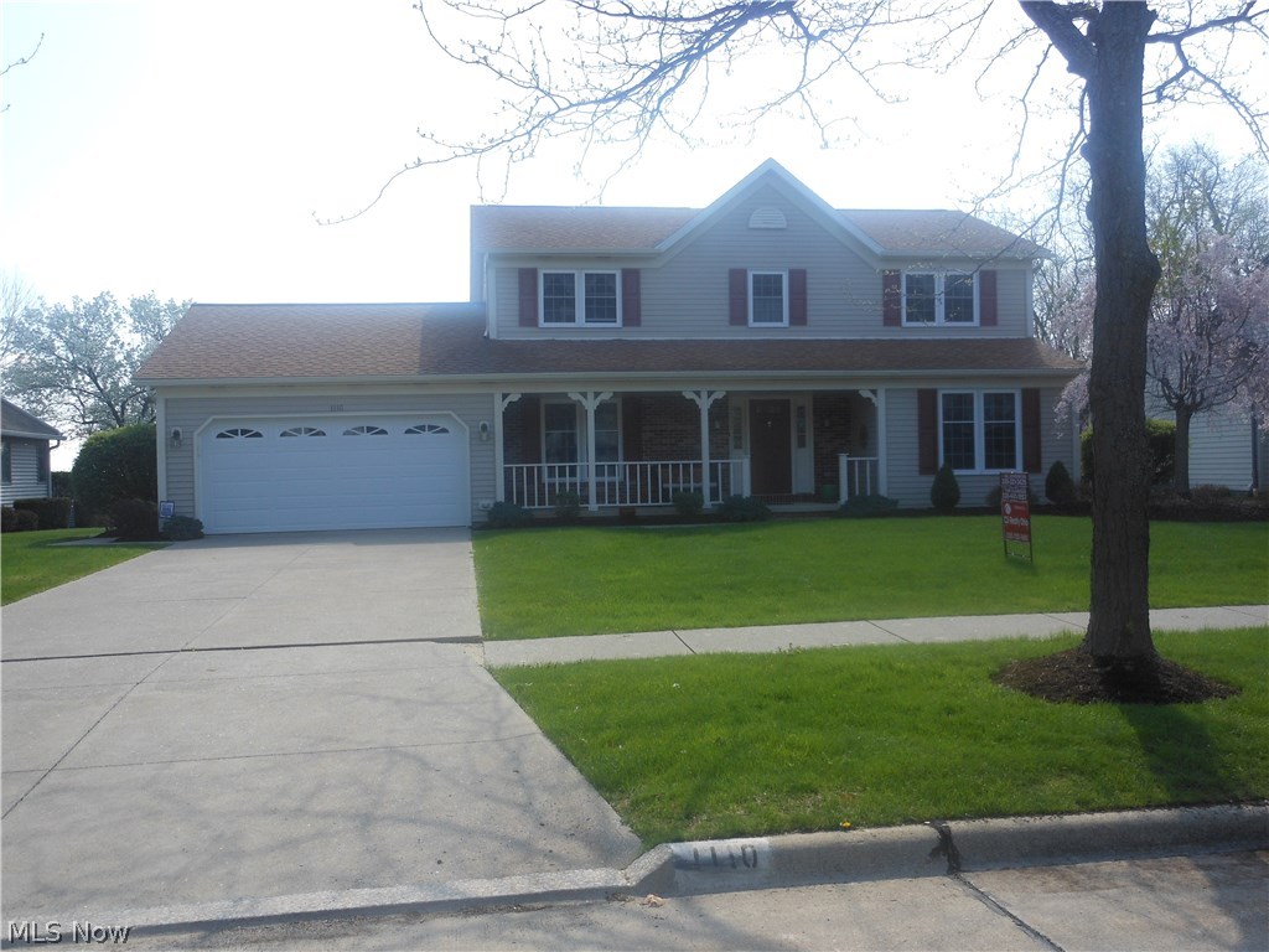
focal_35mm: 33
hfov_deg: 55.4
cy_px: 476
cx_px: 634
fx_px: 1210
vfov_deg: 42.9
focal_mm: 5.9
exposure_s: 1/250
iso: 80
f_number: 4
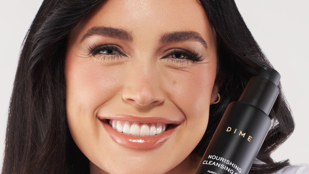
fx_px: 1745
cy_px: 174
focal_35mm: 213
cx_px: 130
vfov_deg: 5.7
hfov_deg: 10.1
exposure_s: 1/100
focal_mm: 105
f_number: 16
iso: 100
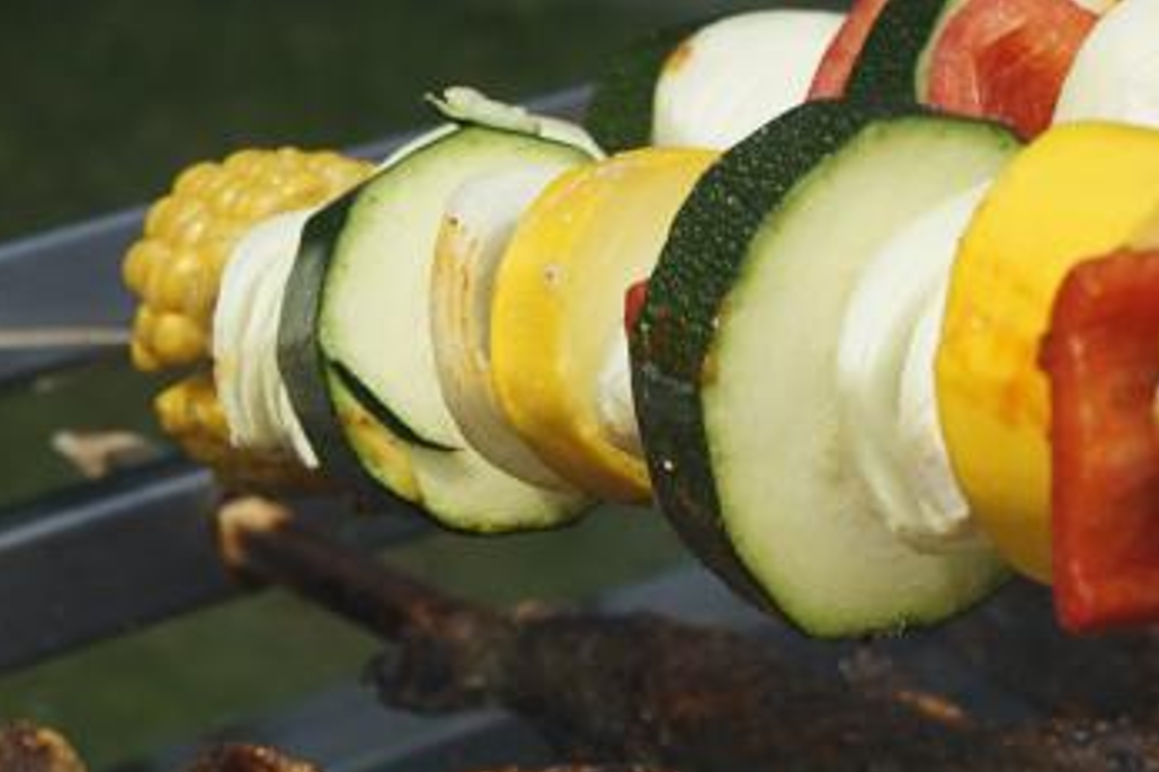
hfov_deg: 17.8
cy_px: 1136
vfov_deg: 11.4
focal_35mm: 115
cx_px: 678
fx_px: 3700
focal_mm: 39
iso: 100
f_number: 7.1
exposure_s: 1/200
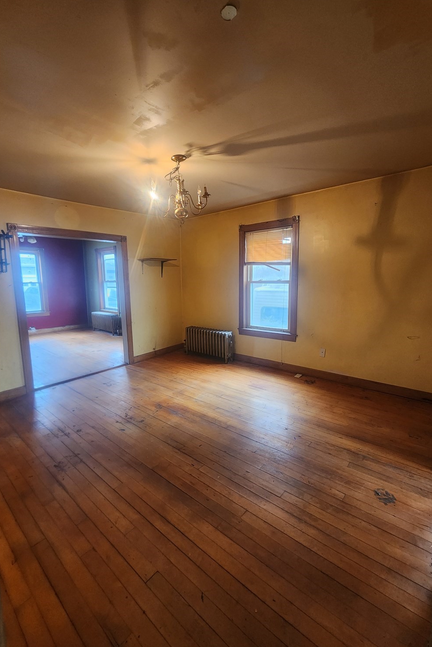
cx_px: 211
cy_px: 315
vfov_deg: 104.2
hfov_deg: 81.2
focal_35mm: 14
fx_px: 252
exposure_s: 1/30
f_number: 2.2
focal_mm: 2.2
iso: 320
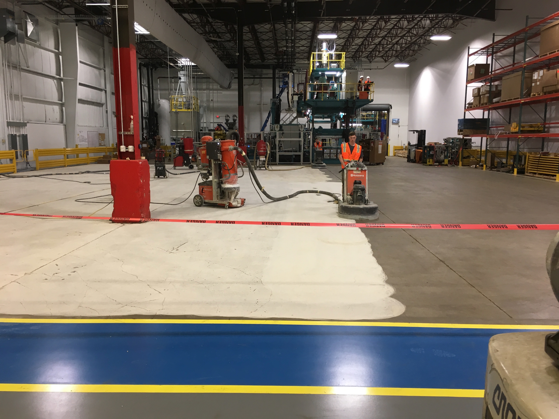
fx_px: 468
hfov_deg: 61.7
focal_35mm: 29
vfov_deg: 48.2
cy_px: 210
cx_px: 280
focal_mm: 4.15
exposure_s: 1/30
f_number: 2.2
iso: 64
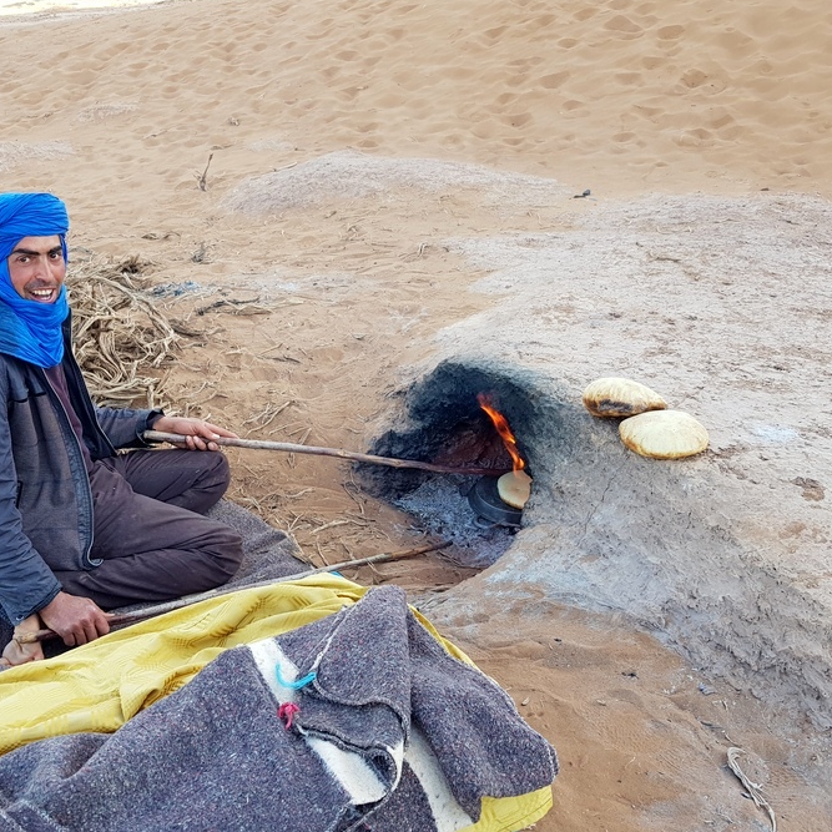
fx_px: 843
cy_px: 415
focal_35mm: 31
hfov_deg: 52.1
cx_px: 329
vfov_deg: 52.5
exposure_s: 1/148
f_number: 1.7
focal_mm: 4.2
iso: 40
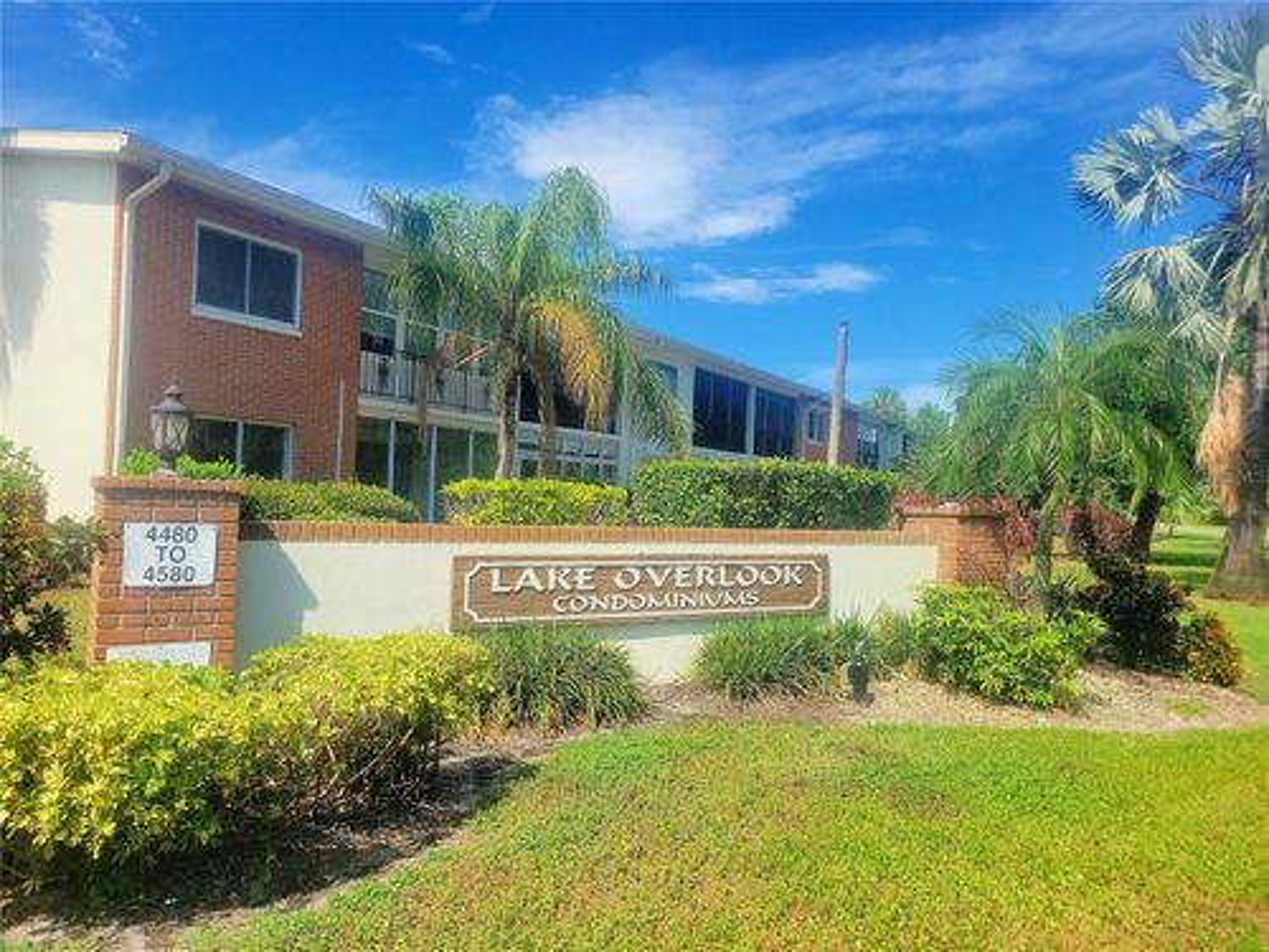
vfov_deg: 53.1
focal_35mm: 26
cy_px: 476
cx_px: 634
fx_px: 953
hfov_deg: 67.3
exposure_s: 1/2500
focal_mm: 5.4
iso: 50
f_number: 1.8
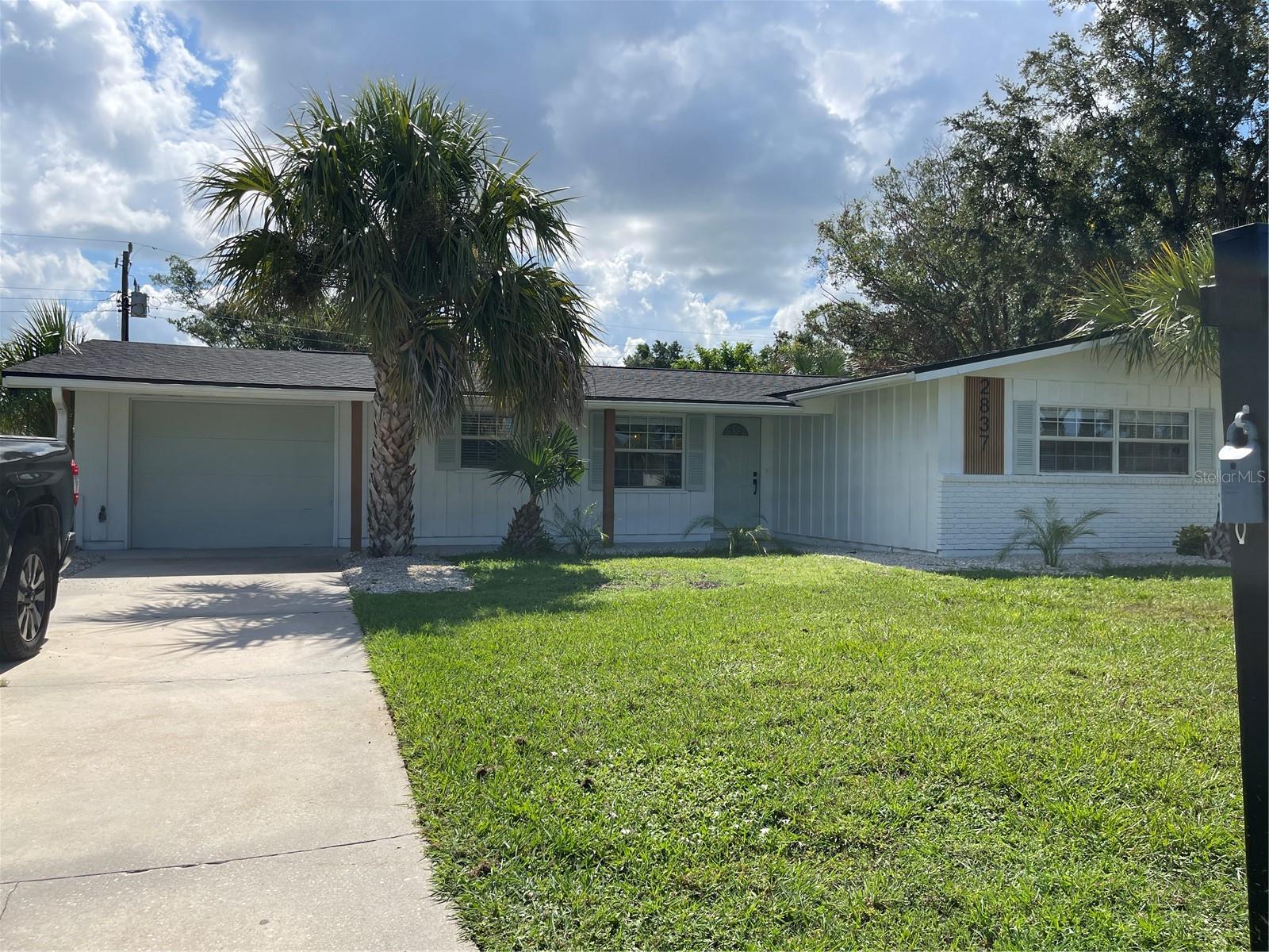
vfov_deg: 53.1
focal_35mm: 26
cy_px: 476
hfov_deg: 67.3
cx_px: 634
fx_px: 953
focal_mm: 5.1
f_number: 1.6
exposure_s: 1/5917
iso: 50
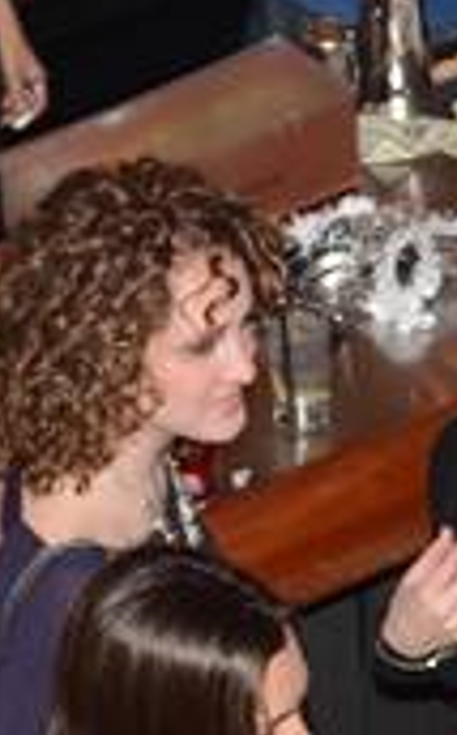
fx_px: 4879
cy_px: 628
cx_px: 799
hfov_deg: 5.3
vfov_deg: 8.6
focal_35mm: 244
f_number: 4
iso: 1250
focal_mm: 50
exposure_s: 1/40
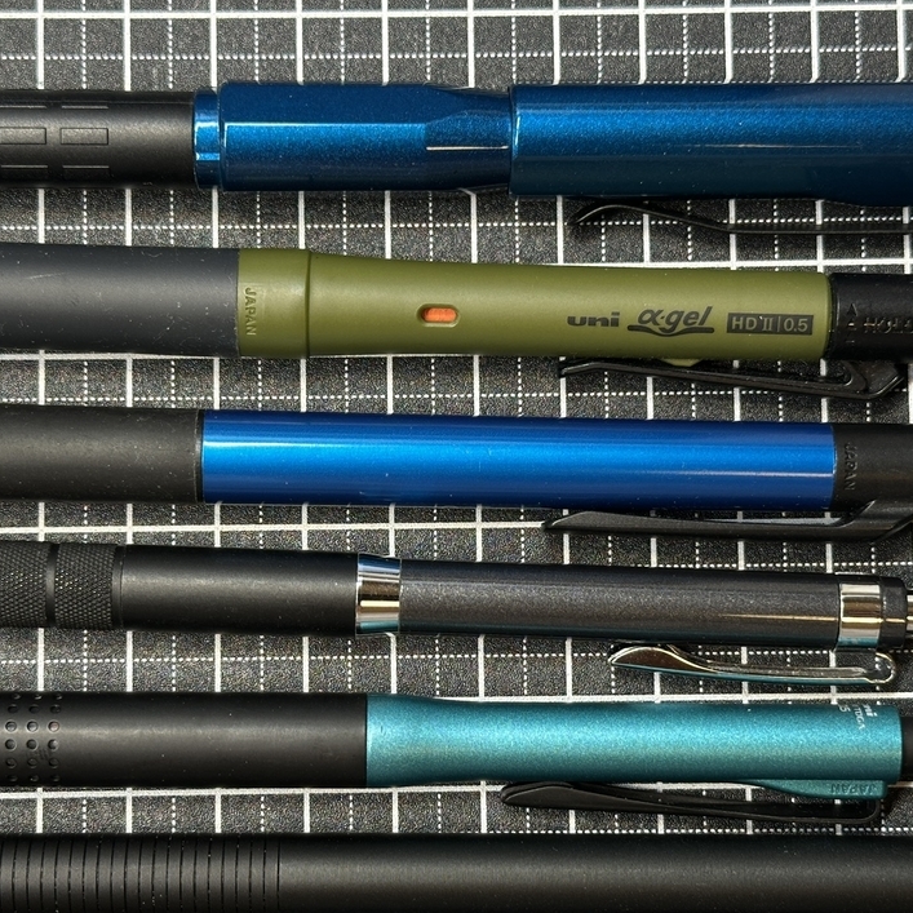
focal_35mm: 72
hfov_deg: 24.0
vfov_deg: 23.9
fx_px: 2148
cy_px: 569
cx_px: 426
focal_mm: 6.86
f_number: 1.78
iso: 80
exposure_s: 1/60
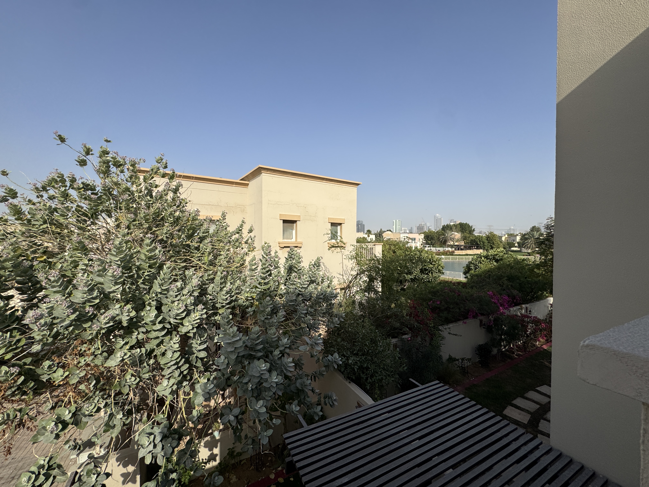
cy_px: 244
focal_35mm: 14
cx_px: 324
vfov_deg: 85.7
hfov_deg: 102.1
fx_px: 262
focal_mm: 2.22
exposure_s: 1/3106
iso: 50
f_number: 2.2
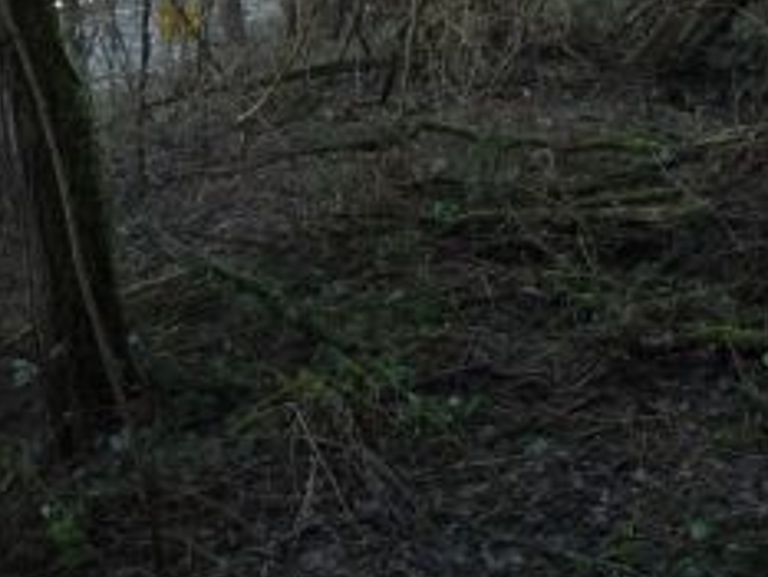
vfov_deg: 21.5
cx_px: 521
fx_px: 1465
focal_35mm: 66
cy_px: 3
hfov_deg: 29.1
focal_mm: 5.2
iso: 400
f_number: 3.3
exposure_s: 1/320
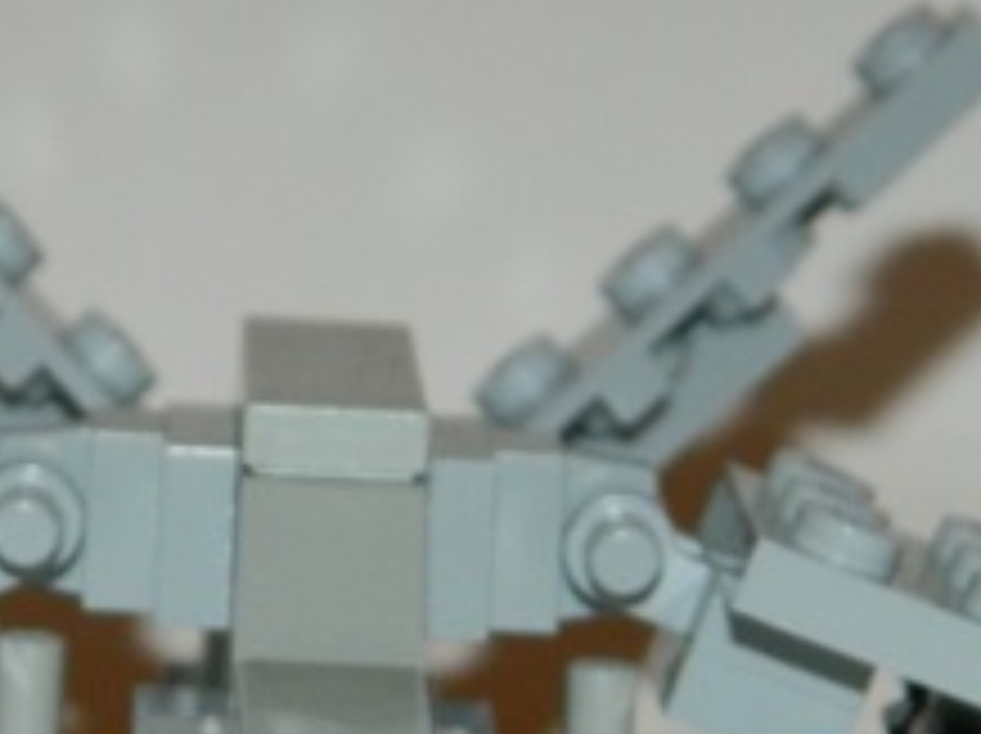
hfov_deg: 6.5
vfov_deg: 4.9
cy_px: 788
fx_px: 8577
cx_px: 279
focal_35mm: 303
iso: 200
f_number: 4.5
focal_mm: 18.6
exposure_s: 1/60
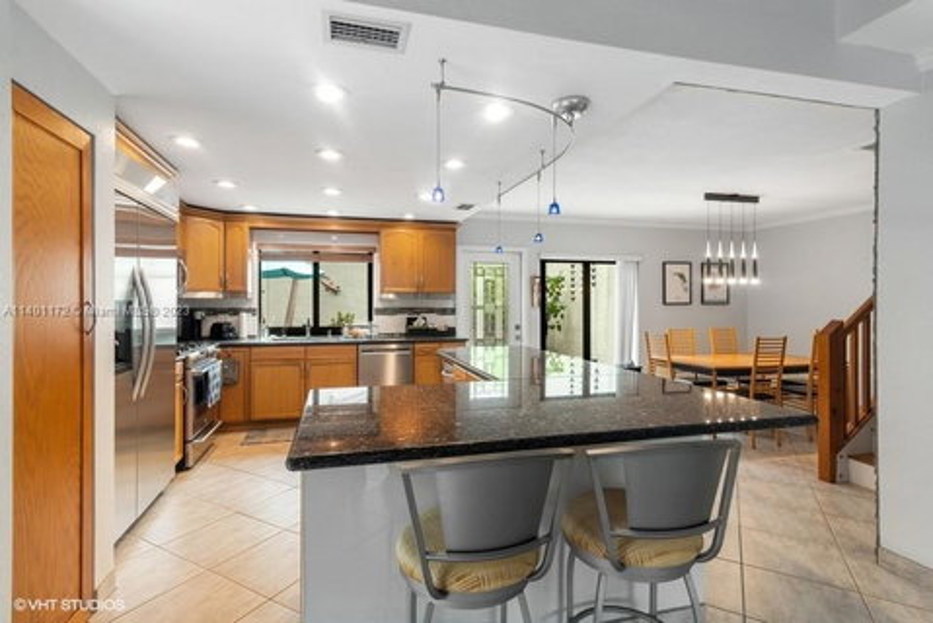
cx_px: 466
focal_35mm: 17
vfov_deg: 70.5
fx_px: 441
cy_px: 312
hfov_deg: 93.2
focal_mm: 17
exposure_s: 1/10
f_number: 8
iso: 200
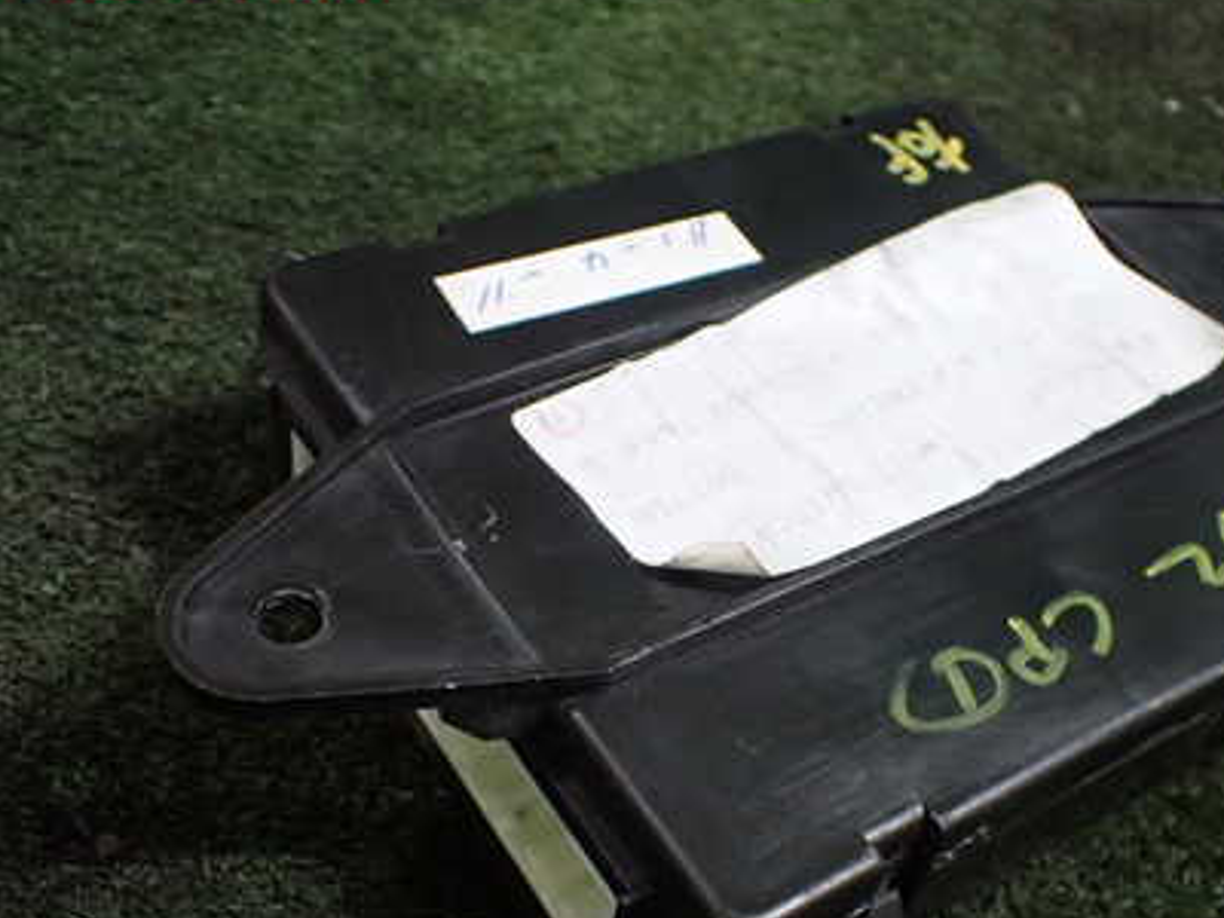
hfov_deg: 41.9
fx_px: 1591
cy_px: 618
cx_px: 719
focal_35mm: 45
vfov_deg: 31.9
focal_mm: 5.4
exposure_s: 1/125
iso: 800
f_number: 2.3
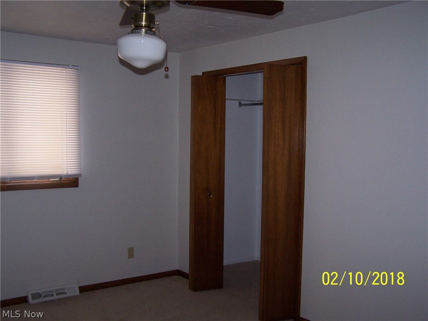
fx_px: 470
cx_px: 214
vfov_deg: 37.7
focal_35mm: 38
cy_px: 160
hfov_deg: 49.0
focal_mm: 6.3
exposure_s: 1/60
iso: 140
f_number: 2.8
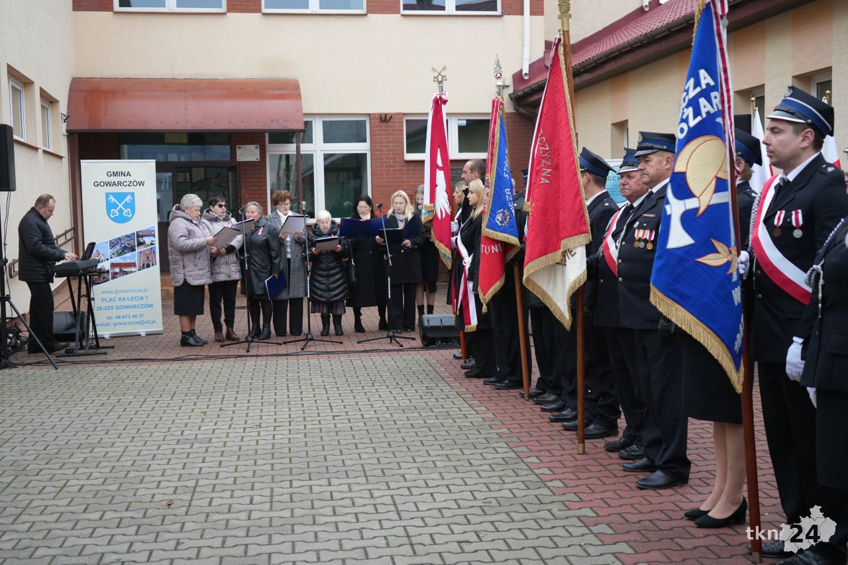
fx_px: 1060
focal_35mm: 45
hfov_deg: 43.6
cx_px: 424
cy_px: 282
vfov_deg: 29.9
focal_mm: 45
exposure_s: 1/500
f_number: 4.5
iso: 1000
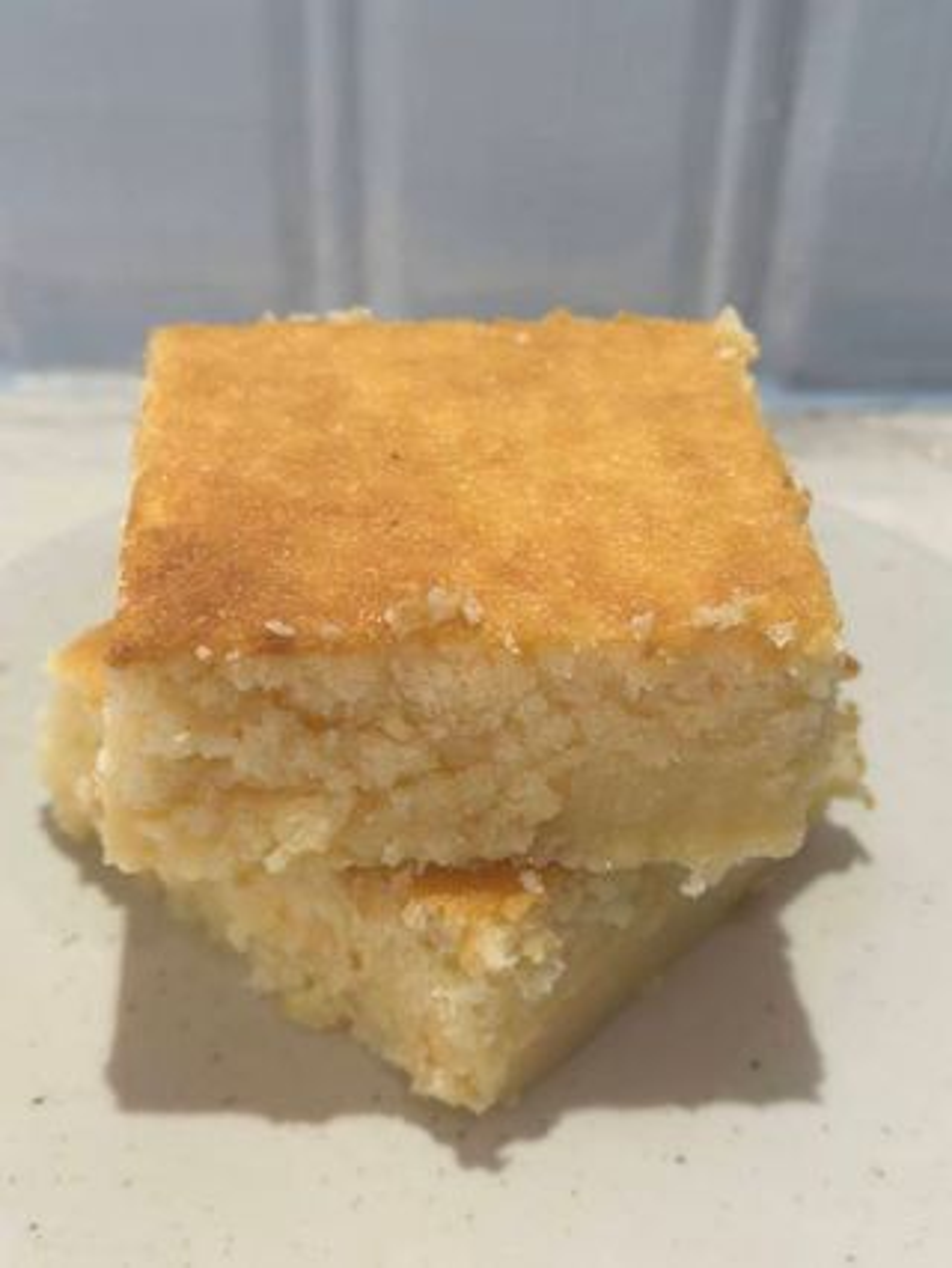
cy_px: 634
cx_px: 476
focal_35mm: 48
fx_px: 1758
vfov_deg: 39.6
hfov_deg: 30.3
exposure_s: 1/153
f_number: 1.78
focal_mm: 6.86
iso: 64
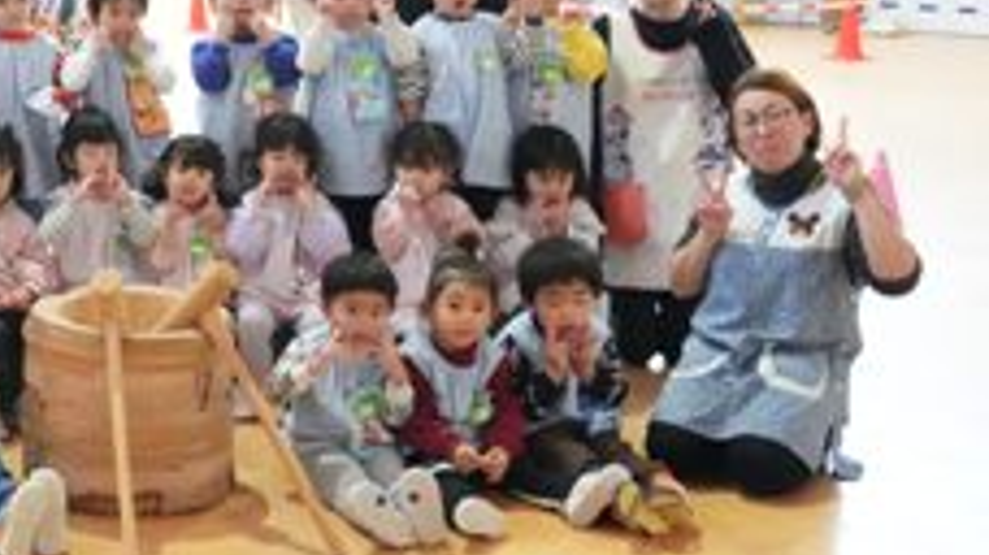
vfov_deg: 17.4
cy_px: 193
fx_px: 1807
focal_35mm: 69
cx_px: 156
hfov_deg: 29.7
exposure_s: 1/571
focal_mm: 25
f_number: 6.3
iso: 16000
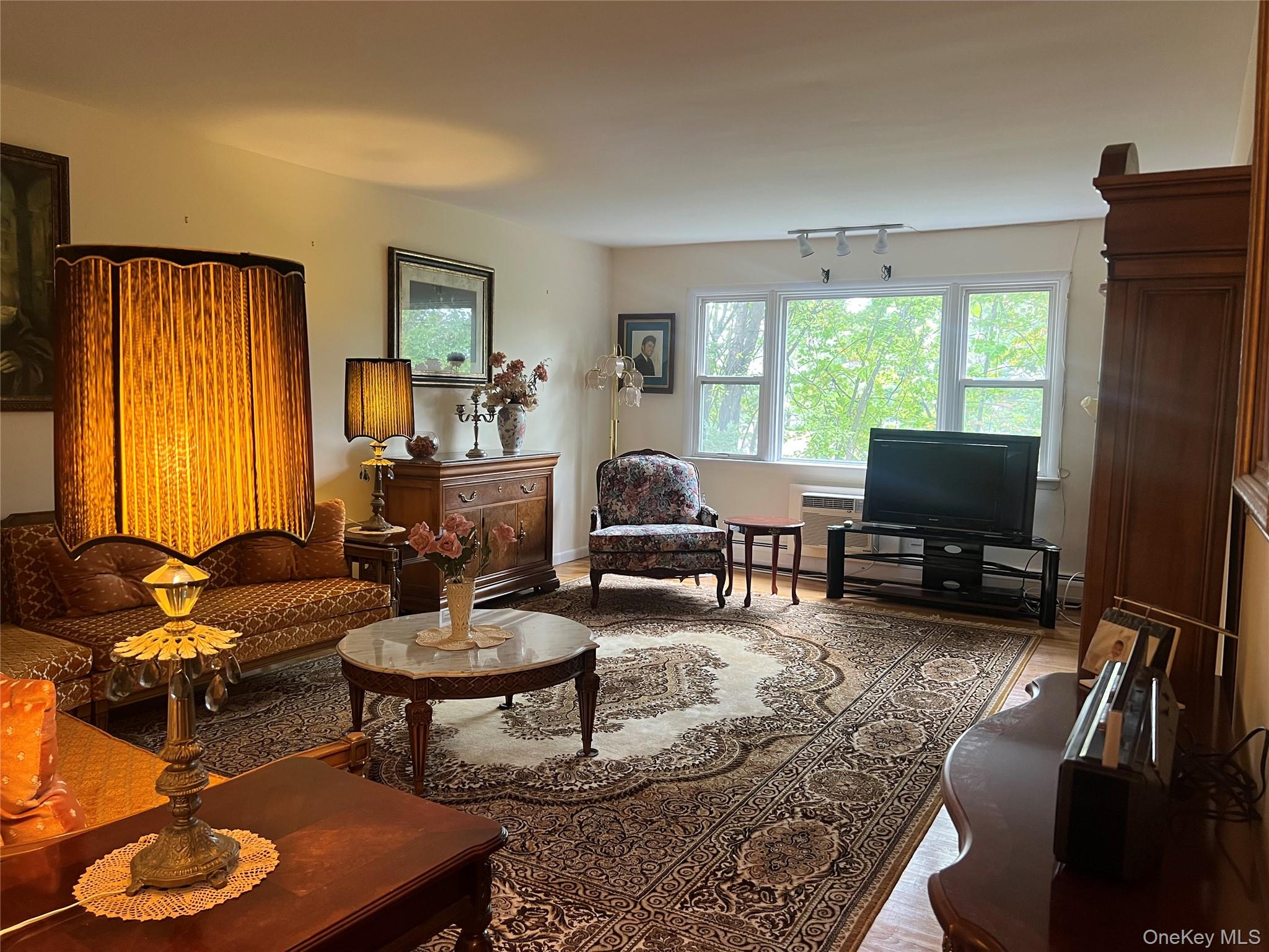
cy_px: 476
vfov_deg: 53.1
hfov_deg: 67.3
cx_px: 634
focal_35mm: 26
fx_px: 953
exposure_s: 1/60
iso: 125
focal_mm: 5.7
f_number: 1.5
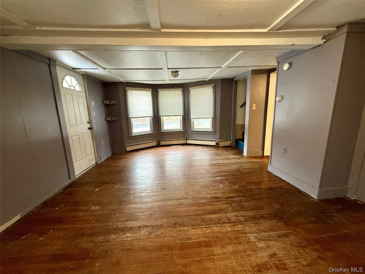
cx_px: 182
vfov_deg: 85.7
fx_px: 148
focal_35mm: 14
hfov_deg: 102.1
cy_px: 137
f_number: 2.2
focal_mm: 2.22
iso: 500
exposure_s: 1/60
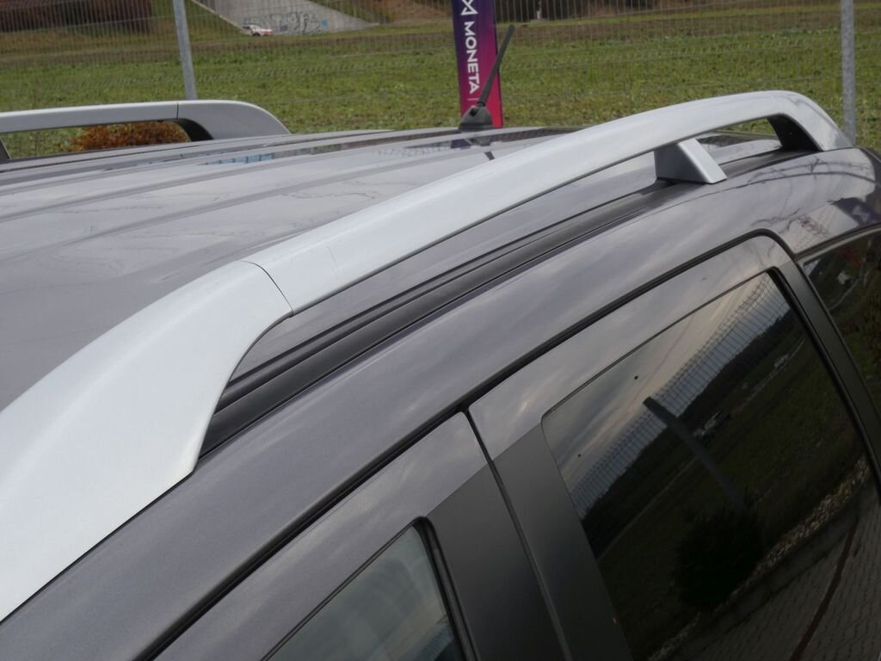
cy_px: 330
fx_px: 1273
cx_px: 440
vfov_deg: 29.1
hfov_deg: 38.2
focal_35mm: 50
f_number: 5.6
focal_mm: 9
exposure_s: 1/125
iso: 80
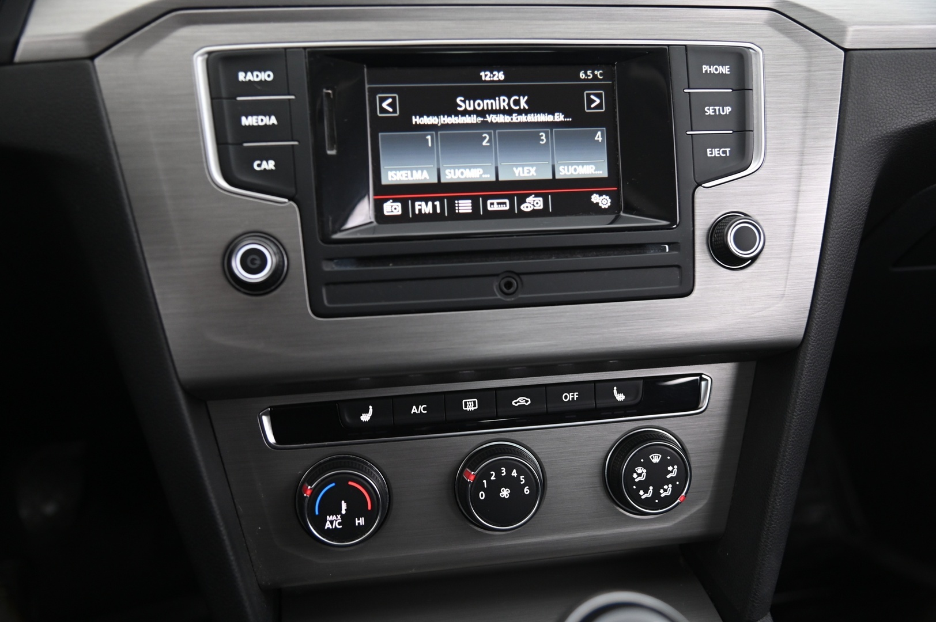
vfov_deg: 37.8
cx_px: 468
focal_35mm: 35
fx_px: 909
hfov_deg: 54.5
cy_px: 311
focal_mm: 35
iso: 2000
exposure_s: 1/13
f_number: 4
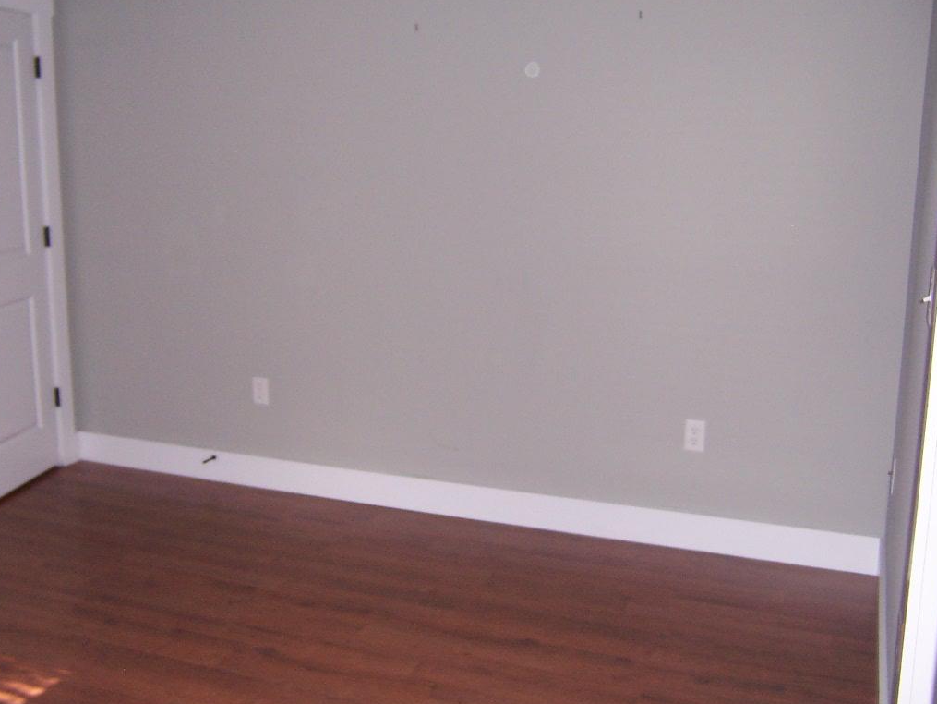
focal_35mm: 39
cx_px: 407
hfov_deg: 47.7
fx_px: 1056
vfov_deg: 36.8
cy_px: 360
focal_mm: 5.5
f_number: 2.8
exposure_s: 1/60
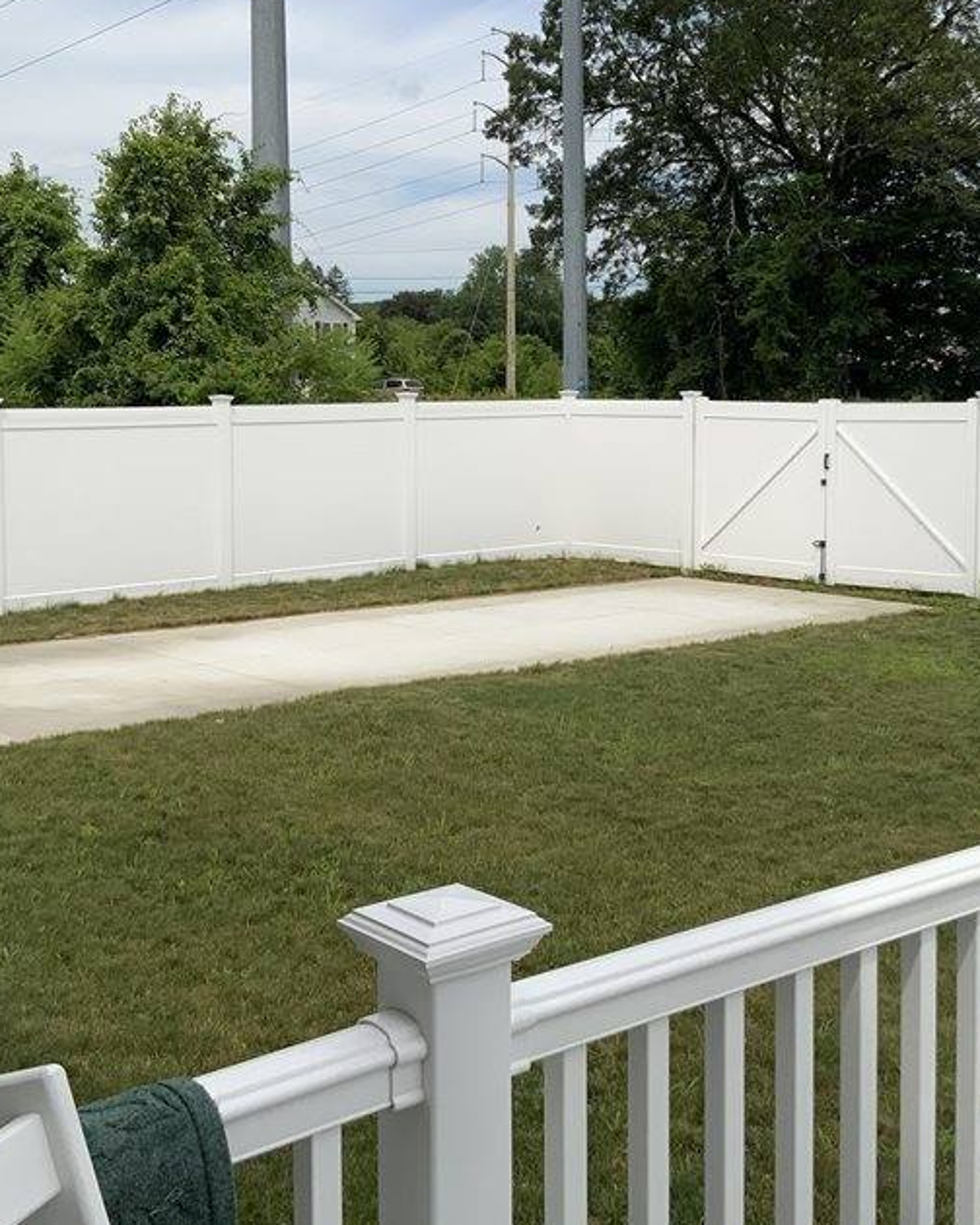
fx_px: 1668
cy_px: 504
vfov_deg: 40.2
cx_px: 572
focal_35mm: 46
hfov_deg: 32.7
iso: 20
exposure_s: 1/2667
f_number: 1.8
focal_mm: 3
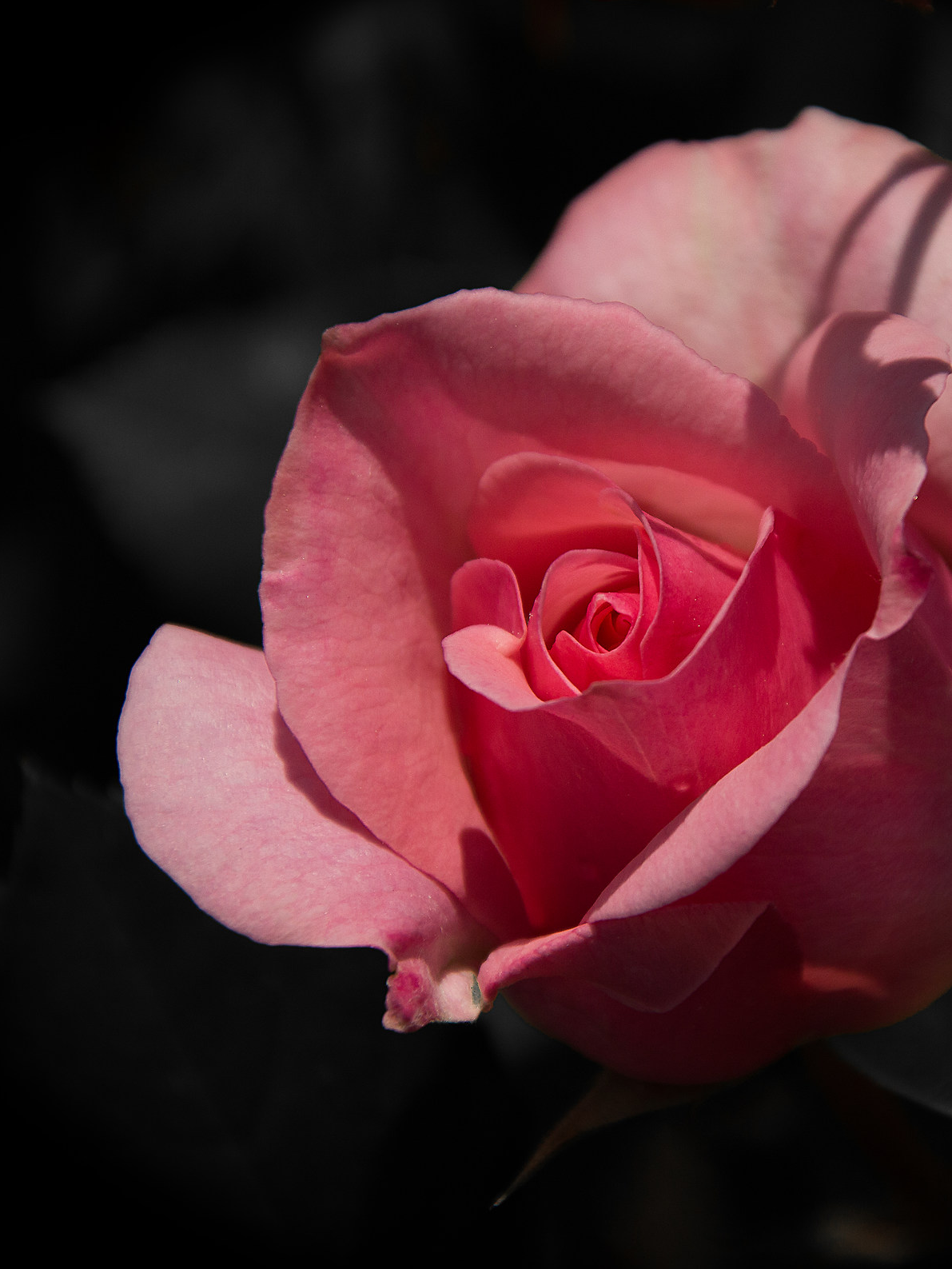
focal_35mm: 229
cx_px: 720
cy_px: 636
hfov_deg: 6.5
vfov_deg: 8.7
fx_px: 8384
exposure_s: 1/1250
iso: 200
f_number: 5.6
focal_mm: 105
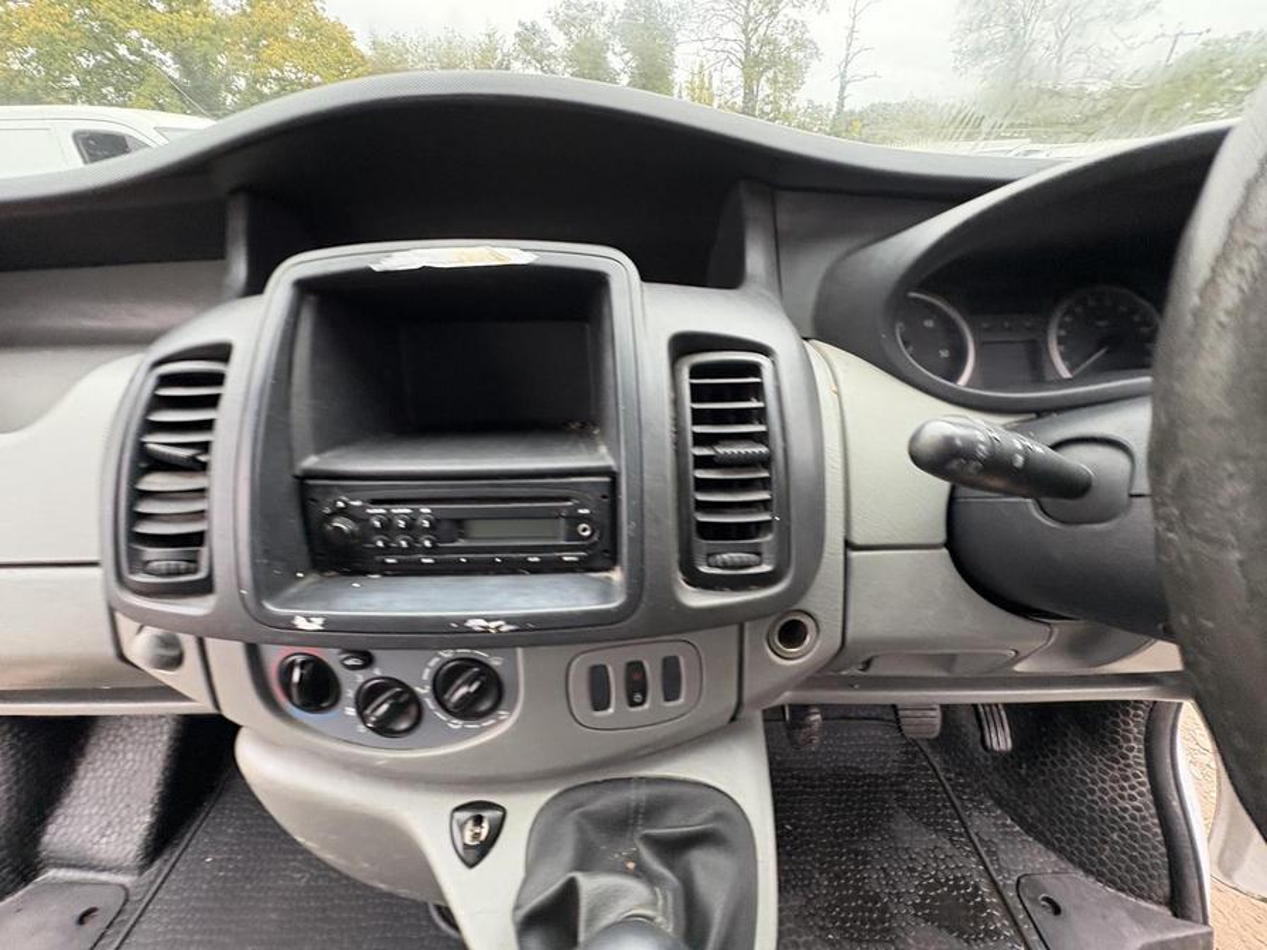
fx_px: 512
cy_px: 475
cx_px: 634
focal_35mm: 14
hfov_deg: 102.1
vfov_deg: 85.7
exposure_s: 1/60
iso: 320
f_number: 2.2
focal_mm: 2.22
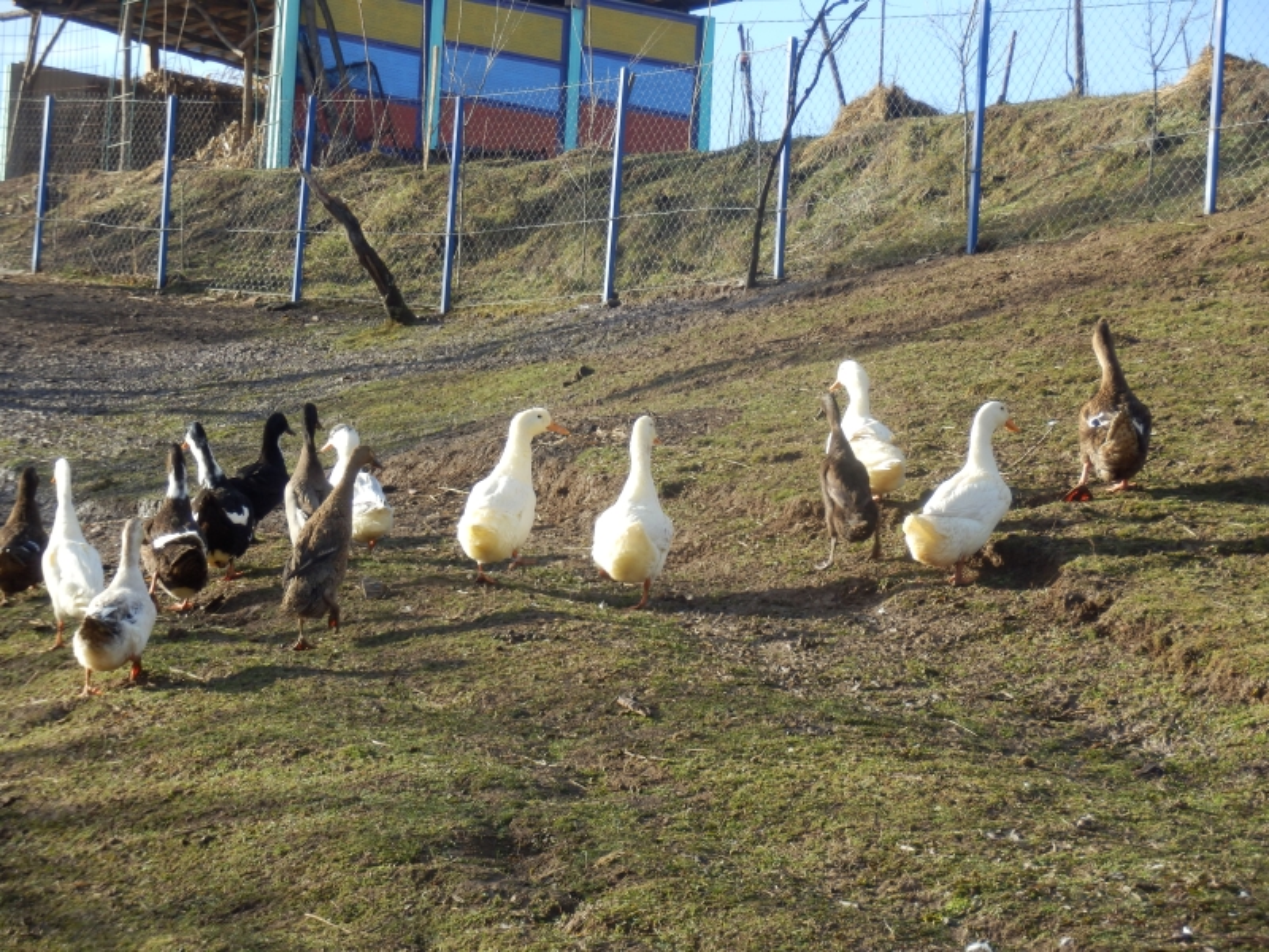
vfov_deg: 10.7
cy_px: 476
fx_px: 5059
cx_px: 634
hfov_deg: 14.3
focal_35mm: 138
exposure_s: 1/125
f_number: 5.8
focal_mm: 24.4
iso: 80
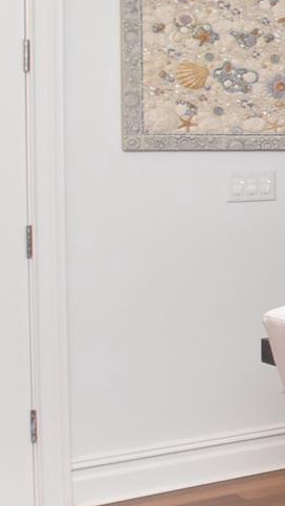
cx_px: 1048
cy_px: 166
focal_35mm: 80
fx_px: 1074
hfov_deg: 8.9
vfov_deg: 26.4
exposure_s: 1/80
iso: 800
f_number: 7.1
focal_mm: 12
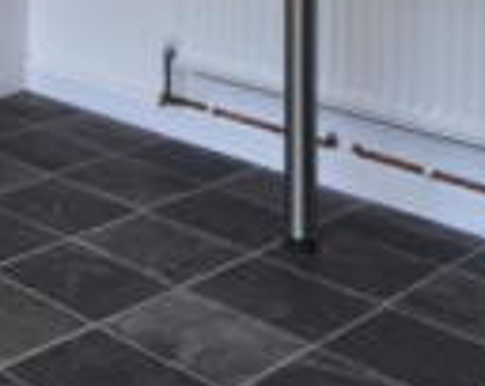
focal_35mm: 72
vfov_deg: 18.0
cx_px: -286
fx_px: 1032
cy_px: -252
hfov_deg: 21.3
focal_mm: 10
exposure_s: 1/100
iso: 400
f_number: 5
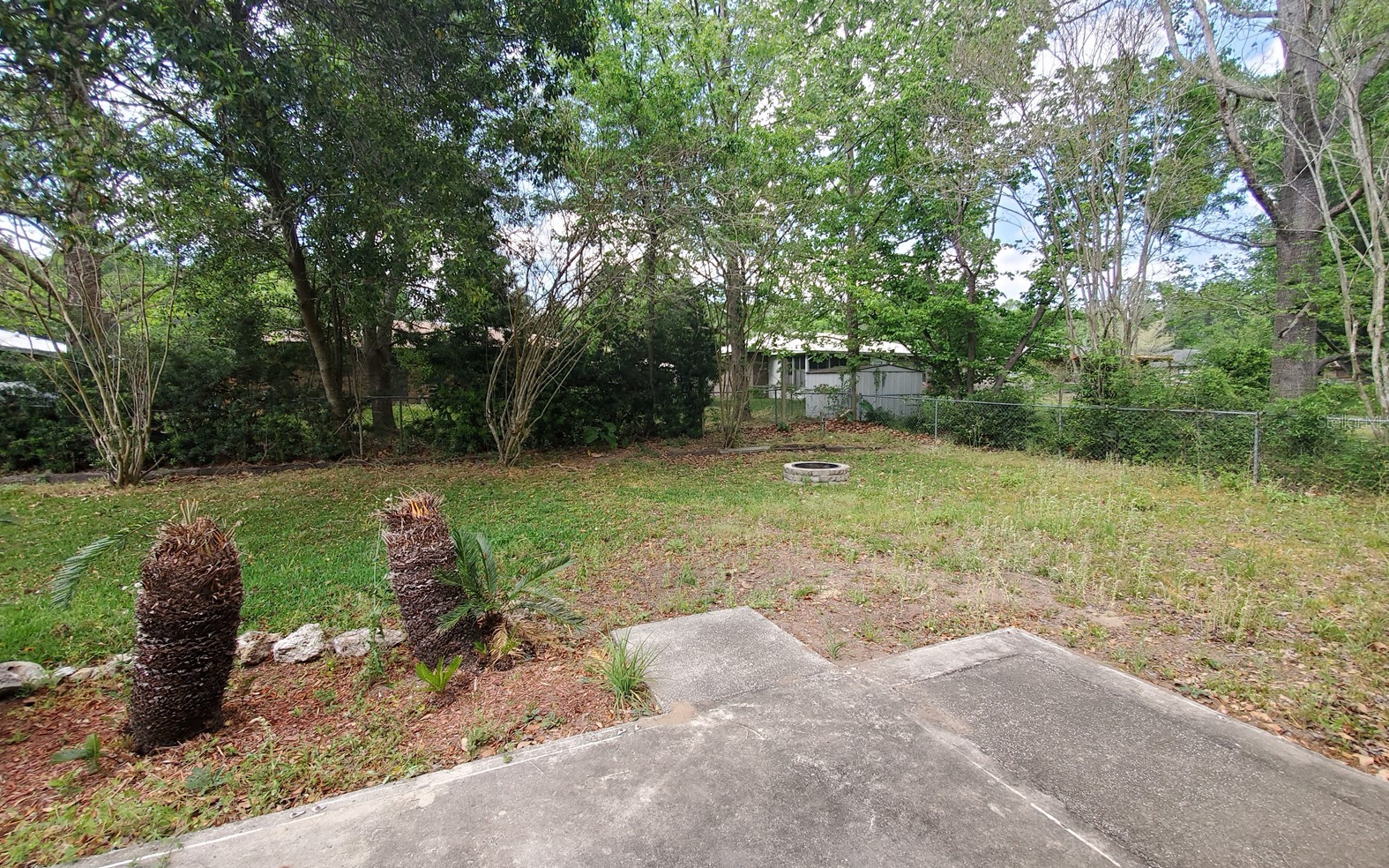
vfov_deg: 78.6
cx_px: 694
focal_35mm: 14
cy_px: 421
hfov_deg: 105.3
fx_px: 530
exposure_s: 1/160
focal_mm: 1.8
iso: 50
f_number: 2.2
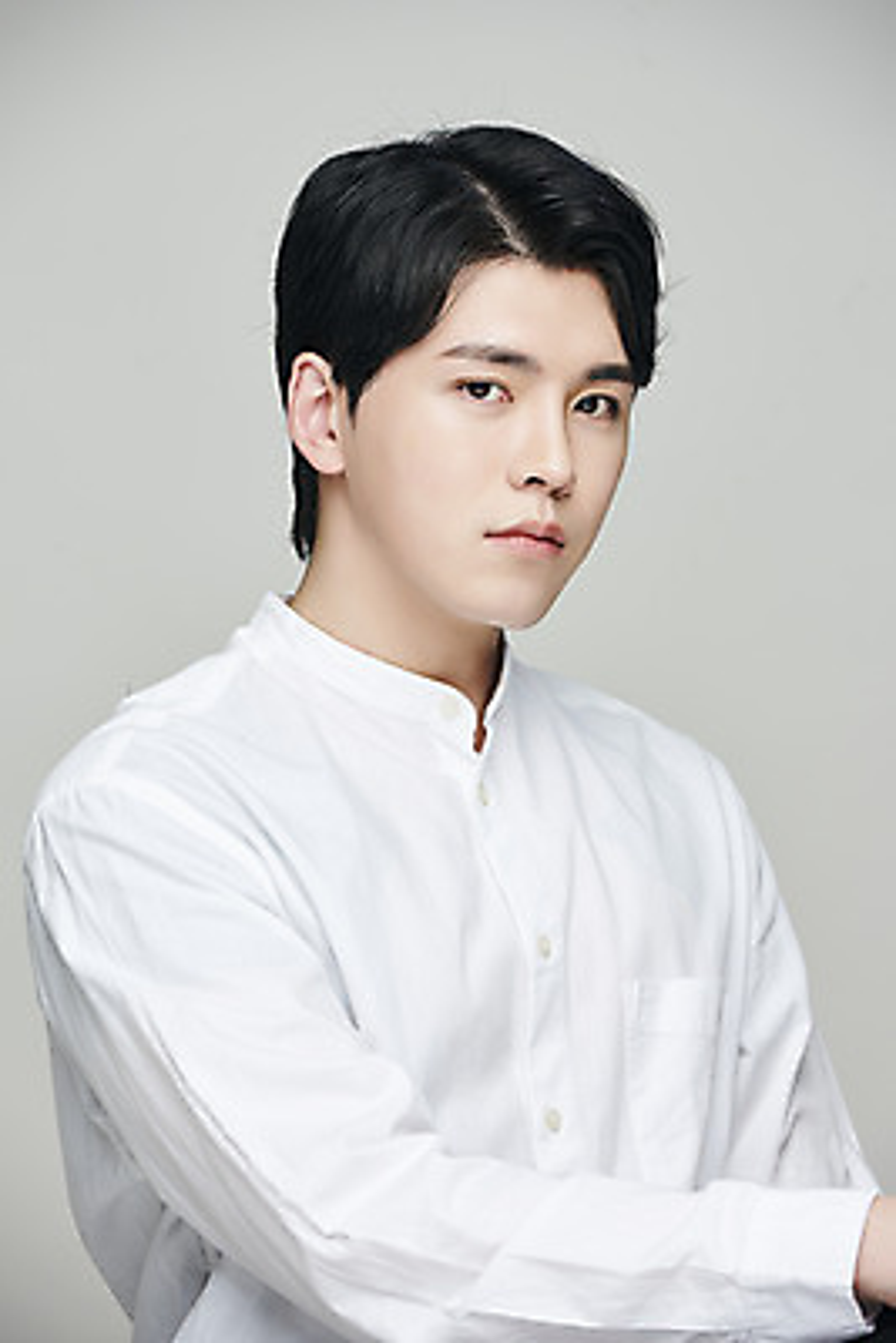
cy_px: 672
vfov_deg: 10.3
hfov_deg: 6.9
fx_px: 7460
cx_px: 448
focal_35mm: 200
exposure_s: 1/125
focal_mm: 200
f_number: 8
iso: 64
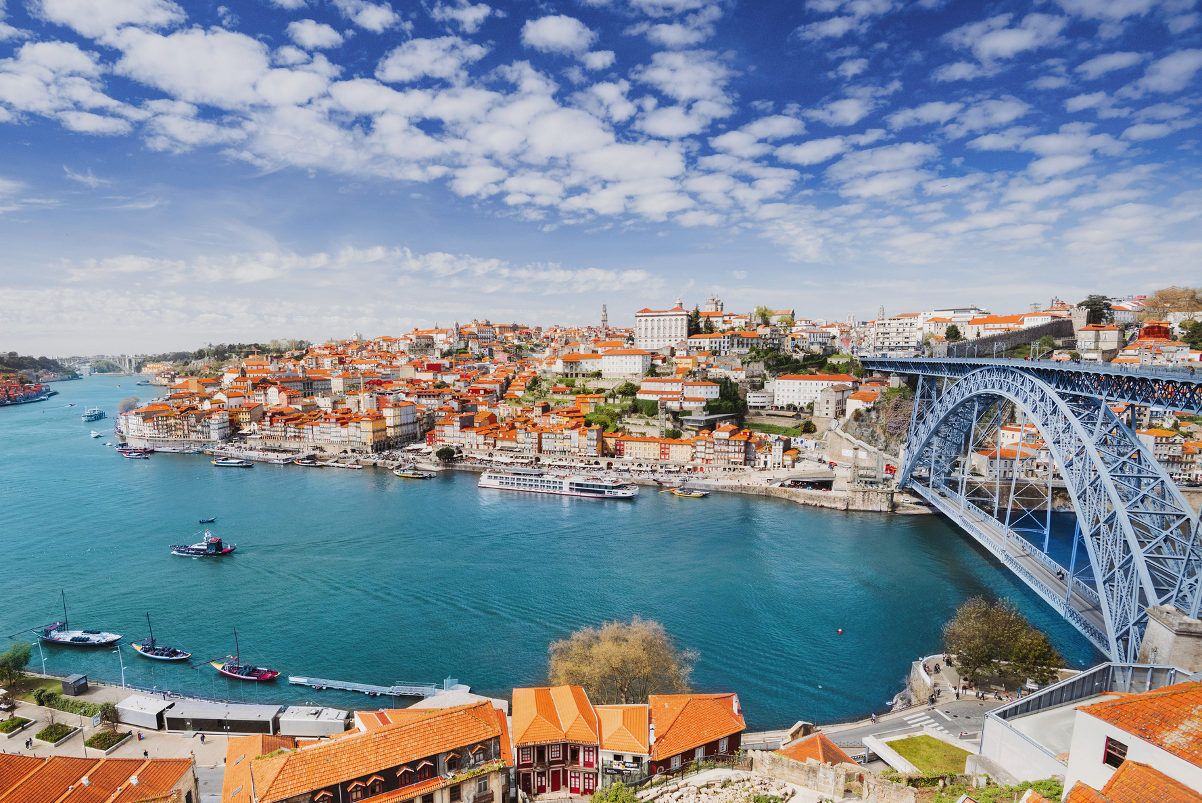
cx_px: 527
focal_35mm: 18
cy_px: 440
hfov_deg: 89.5
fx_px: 601
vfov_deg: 67.3
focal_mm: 16
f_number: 7.1
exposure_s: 1/200
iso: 250
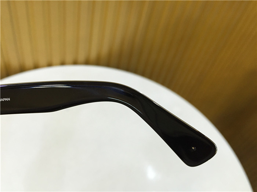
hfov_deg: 61.7
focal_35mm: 29
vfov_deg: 48.2
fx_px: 215
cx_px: 128
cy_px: 96
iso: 200
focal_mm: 4.15
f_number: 2.2
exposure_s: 1/33
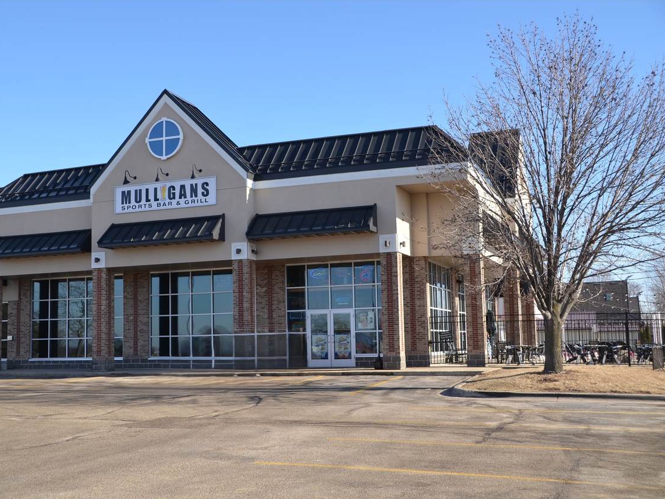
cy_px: 252
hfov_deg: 43.8
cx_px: 293
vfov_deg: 33.6
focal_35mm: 43
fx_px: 826
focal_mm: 26
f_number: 6.3
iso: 100
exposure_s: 1/250
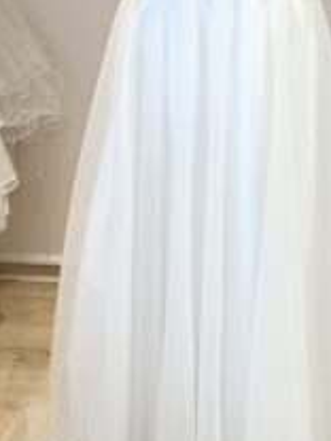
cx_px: 246
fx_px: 637
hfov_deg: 28.7
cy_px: 78
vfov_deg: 36.7
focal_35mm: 50
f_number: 1.5
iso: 32
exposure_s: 1/111
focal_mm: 5.7
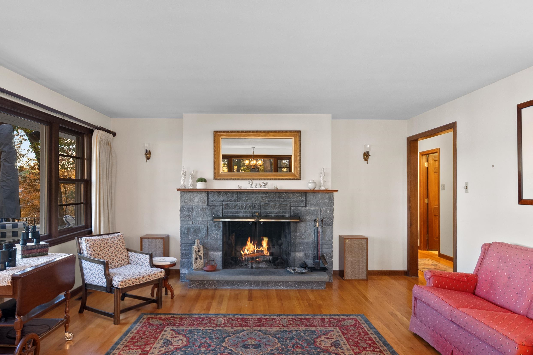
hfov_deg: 69.4
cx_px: 254
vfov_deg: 49.5
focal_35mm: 26
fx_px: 385
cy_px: 182
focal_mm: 21
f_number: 8
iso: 320
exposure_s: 2
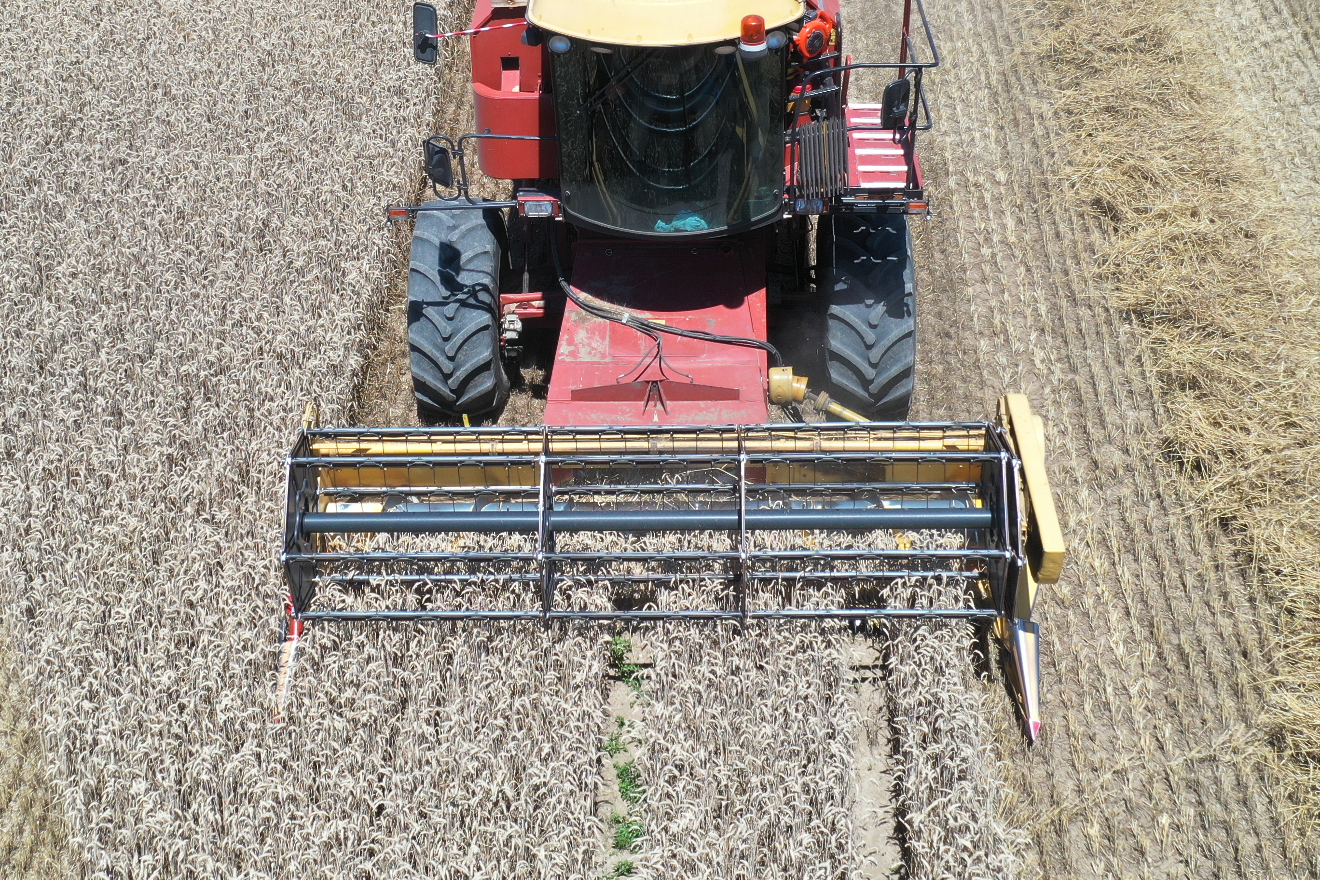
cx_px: 585
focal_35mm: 56
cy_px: 230
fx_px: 2053
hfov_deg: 35.6
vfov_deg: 24.0
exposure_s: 1/400
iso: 100
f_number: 5.6
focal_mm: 10.26
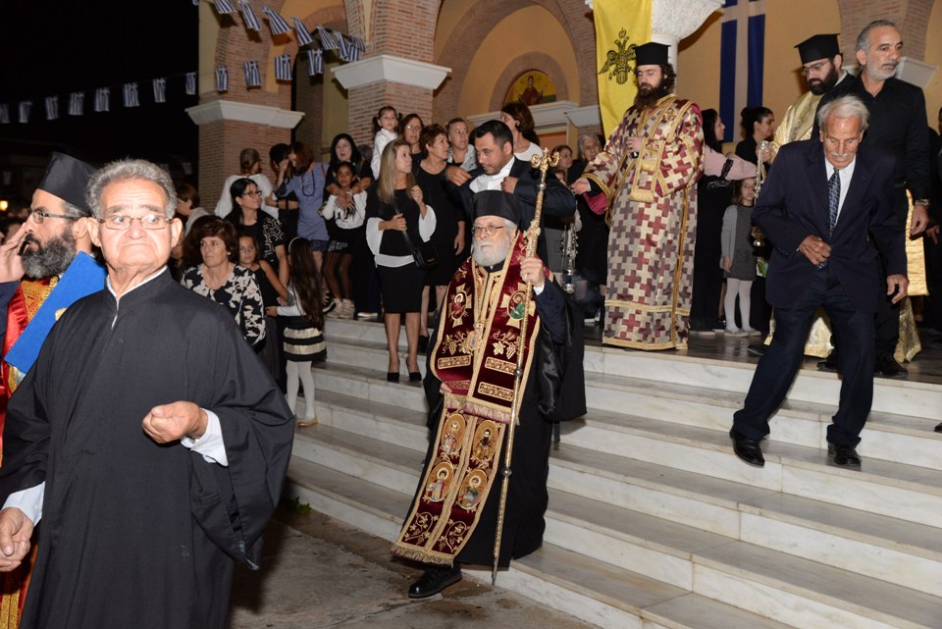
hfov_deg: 53.1
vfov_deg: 36.9
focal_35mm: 36
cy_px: 314
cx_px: 471
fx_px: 942
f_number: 7.1
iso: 1600
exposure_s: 1/80
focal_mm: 36
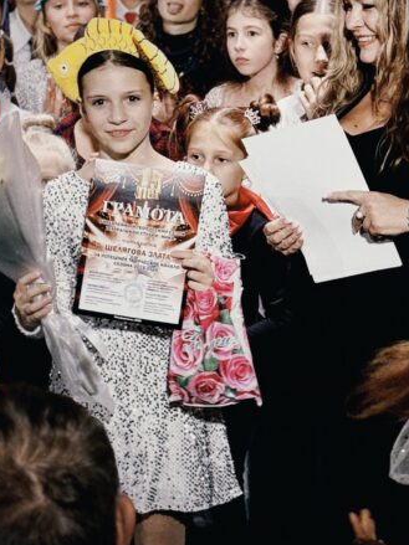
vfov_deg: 17.5
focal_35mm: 112
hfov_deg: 13.2
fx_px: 1765
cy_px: 197
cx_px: 231
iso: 100
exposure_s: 1/105
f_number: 1.78
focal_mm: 6.76
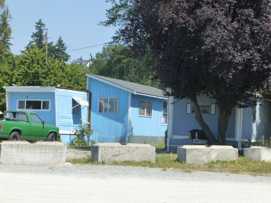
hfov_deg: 21.8
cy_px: 102
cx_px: 136
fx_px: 705
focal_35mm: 90
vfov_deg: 16.4
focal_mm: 16.1
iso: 160
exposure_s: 1/400
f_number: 5.2
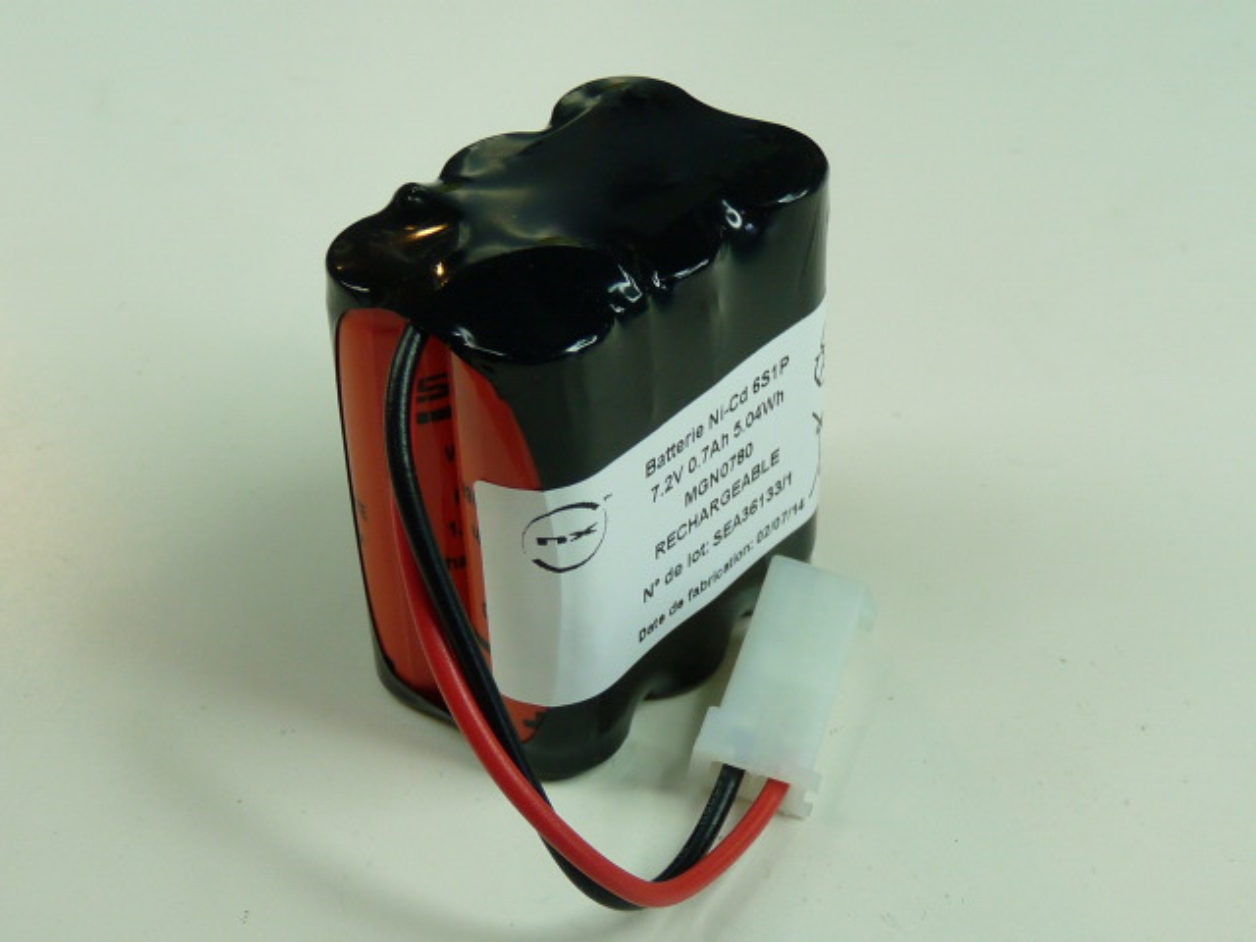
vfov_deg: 22.9
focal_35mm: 64
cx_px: 628
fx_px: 2322
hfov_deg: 30.3
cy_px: 471
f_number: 3
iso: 100
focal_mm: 6.5
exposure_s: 1/50
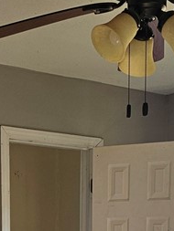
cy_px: 315
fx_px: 623
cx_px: 65
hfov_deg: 15.9
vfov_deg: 19.2
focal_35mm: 93
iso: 80
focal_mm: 6.3
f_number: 1.7
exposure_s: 1/120
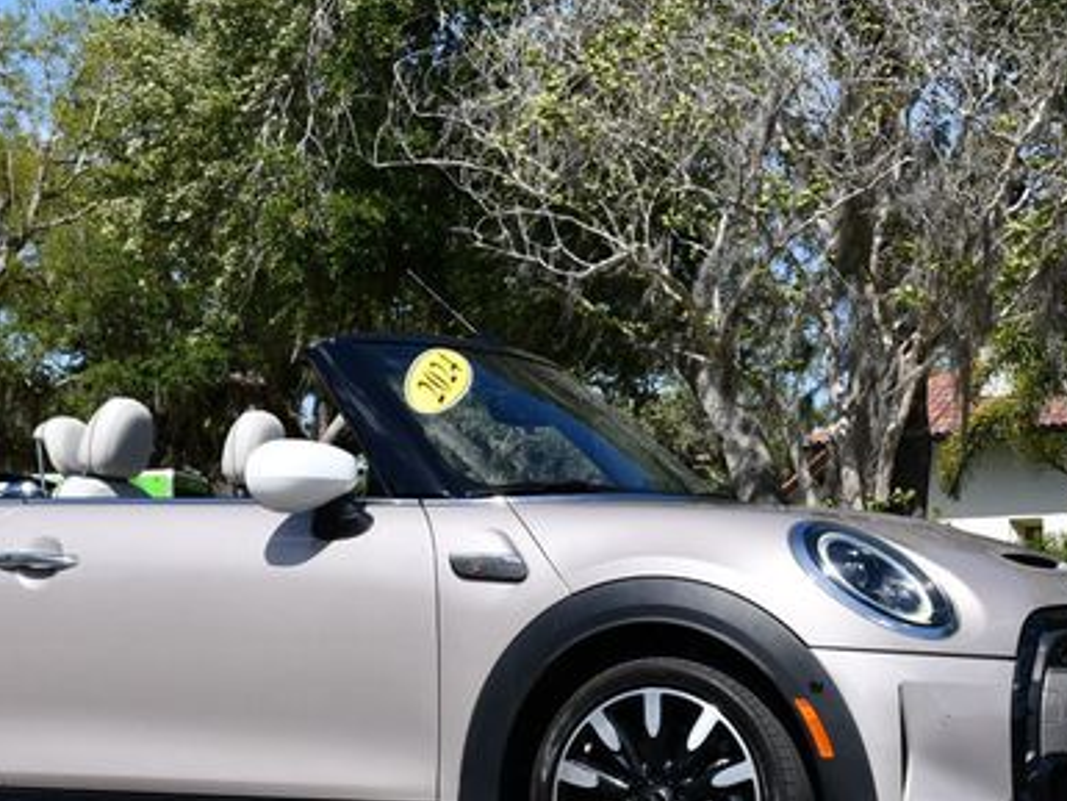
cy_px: 510
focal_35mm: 96
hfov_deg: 20.4
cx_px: 441
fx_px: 2960
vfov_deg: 15.4
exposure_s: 1/250
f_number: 8
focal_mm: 30
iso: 100
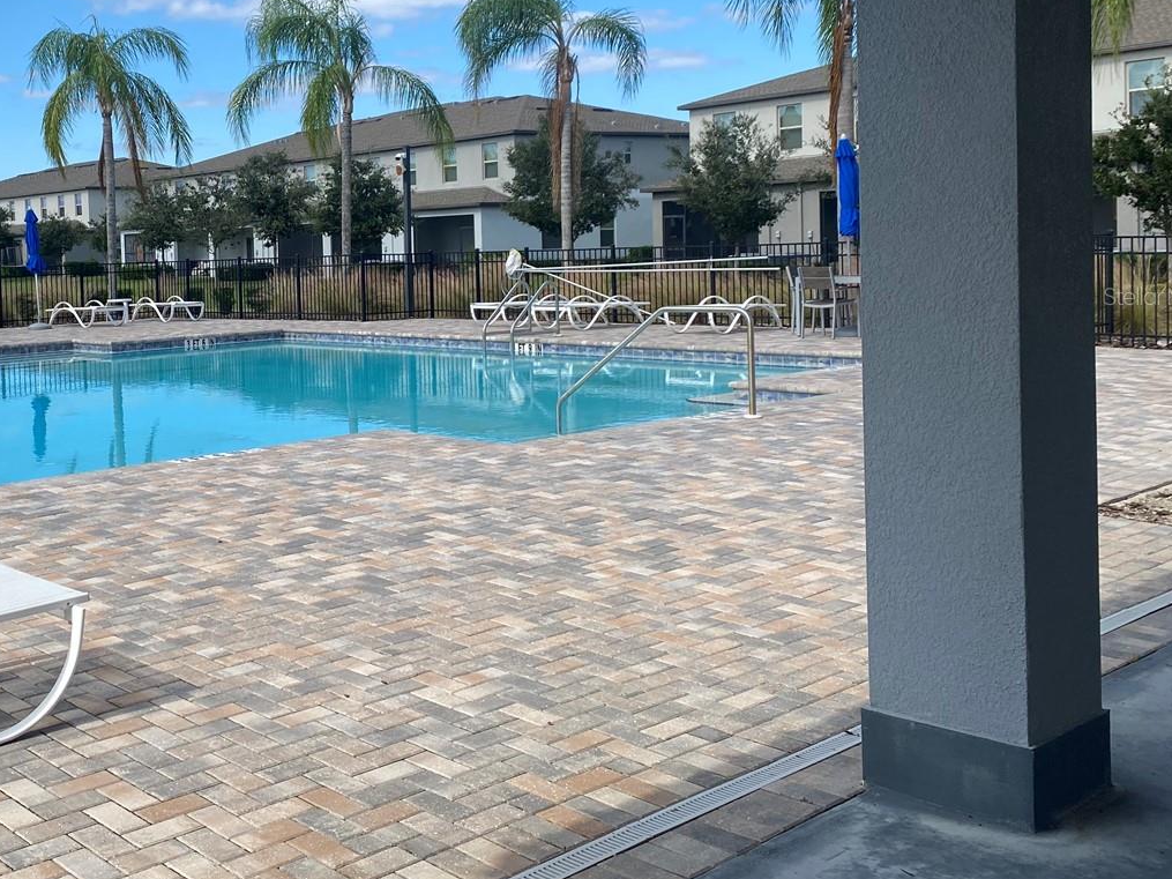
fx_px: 1388
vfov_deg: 34.8
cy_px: 296
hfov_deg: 44.2
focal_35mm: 41
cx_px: 289
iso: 32
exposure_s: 1/2625
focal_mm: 4.25
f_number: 1.8
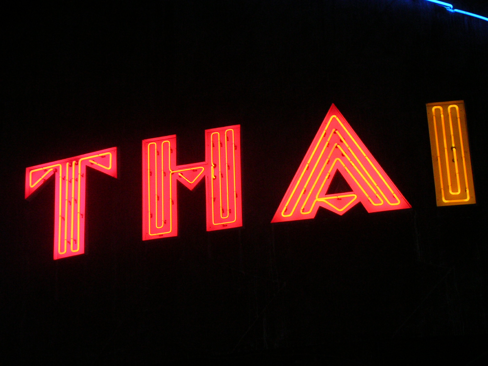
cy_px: 183
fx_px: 1480
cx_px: 244
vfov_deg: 14.1
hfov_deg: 18.7
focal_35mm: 105
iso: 142
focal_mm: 15.9
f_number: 4.6
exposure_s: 1/60.1
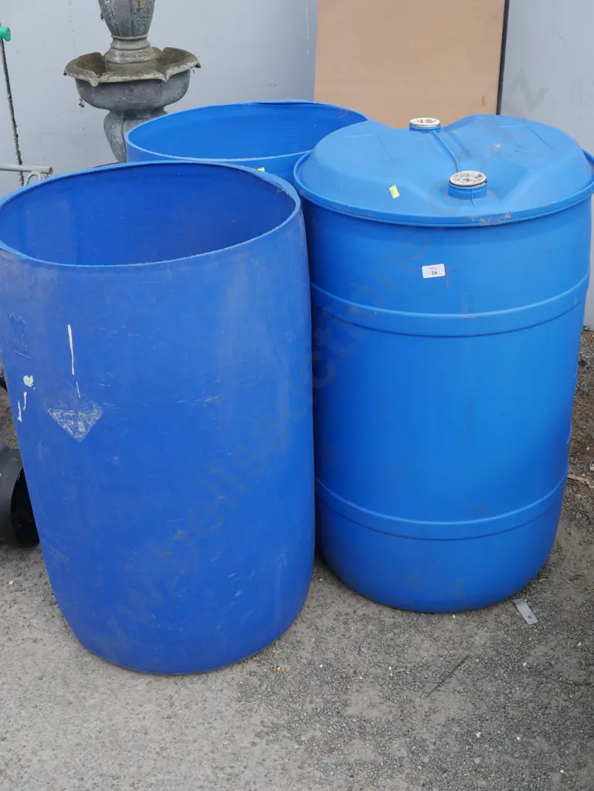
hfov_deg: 34.4
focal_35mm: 42
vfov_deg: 44.8
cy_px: 396
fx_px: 960
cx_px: 297
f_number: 6.3
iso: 200
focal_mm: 21
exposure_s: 1/200
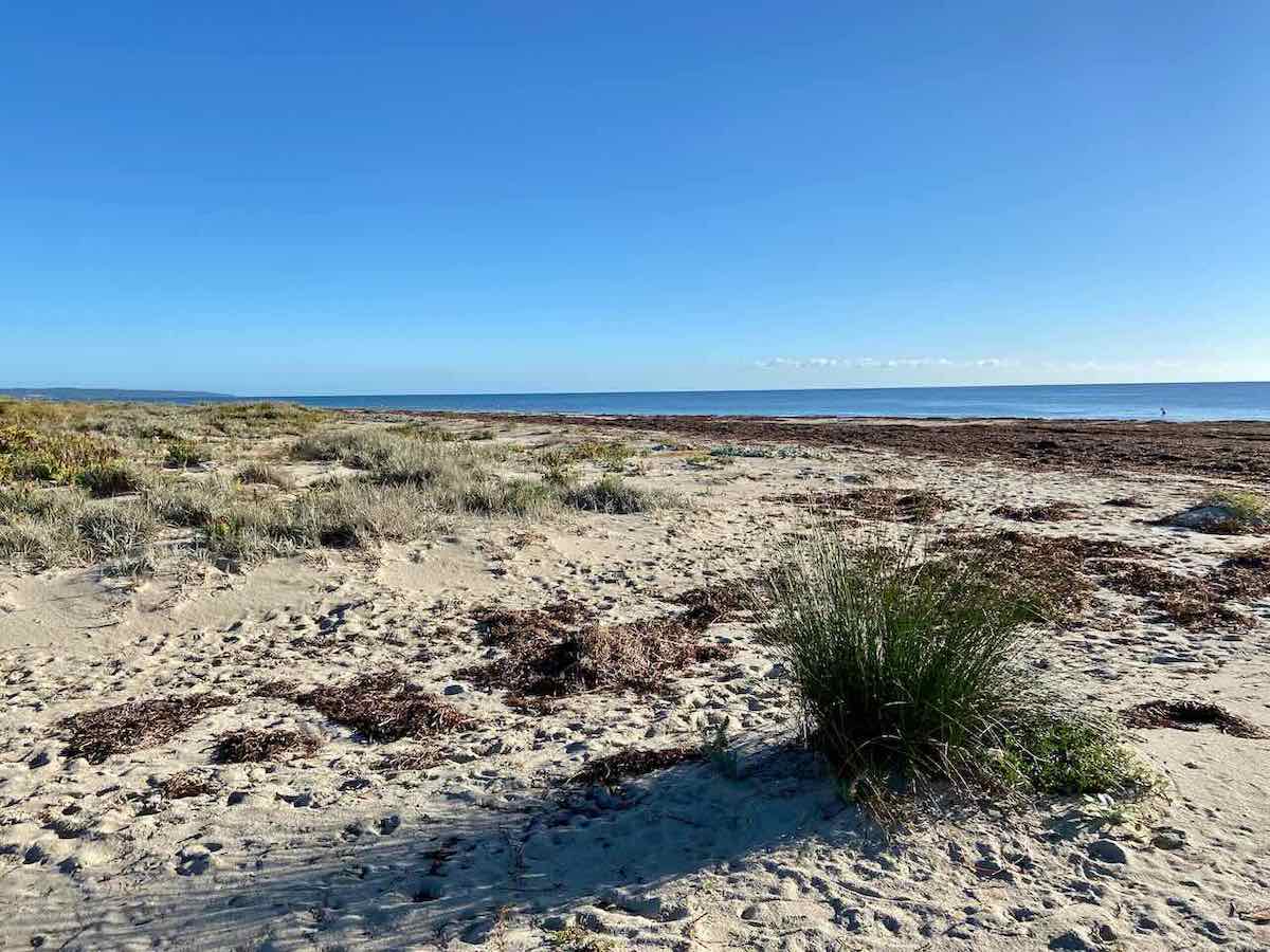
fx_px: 954
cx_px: 635
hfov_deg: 67.3
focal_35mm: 26
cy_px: 476
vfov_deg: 53.1
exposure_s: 1/2967
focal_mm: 4.25
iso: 32
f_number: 1.8
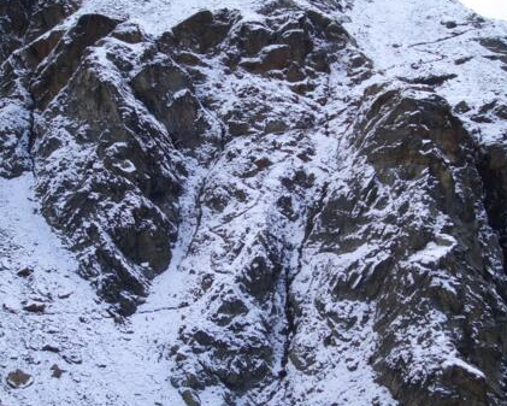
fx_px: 735
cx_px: 276
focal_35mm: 49
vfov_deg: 30.8
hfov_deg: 38.0
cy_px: 241
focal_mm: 4.8
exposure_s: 1/640
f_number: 4
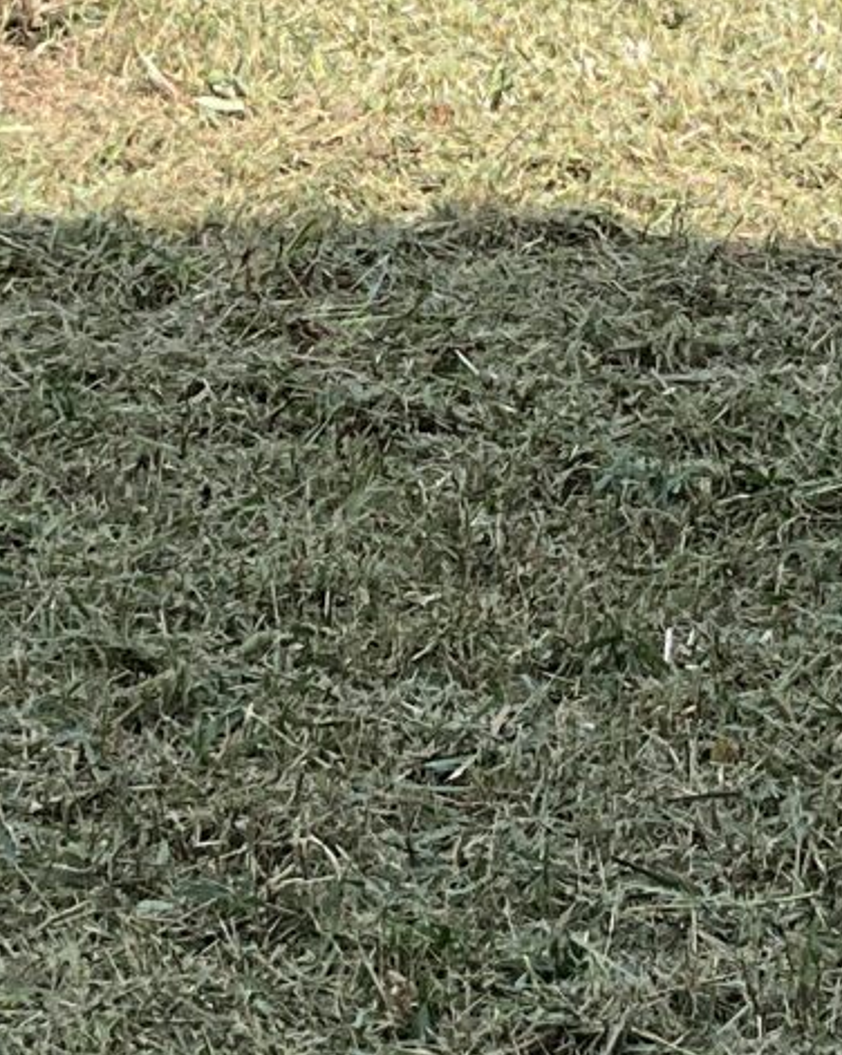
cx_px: 602
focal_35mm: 154
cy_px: 356
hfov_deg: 10.0
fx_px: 4803
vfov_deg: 12.5
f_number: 1.8
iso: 25
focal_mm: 3
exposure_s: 1/1098
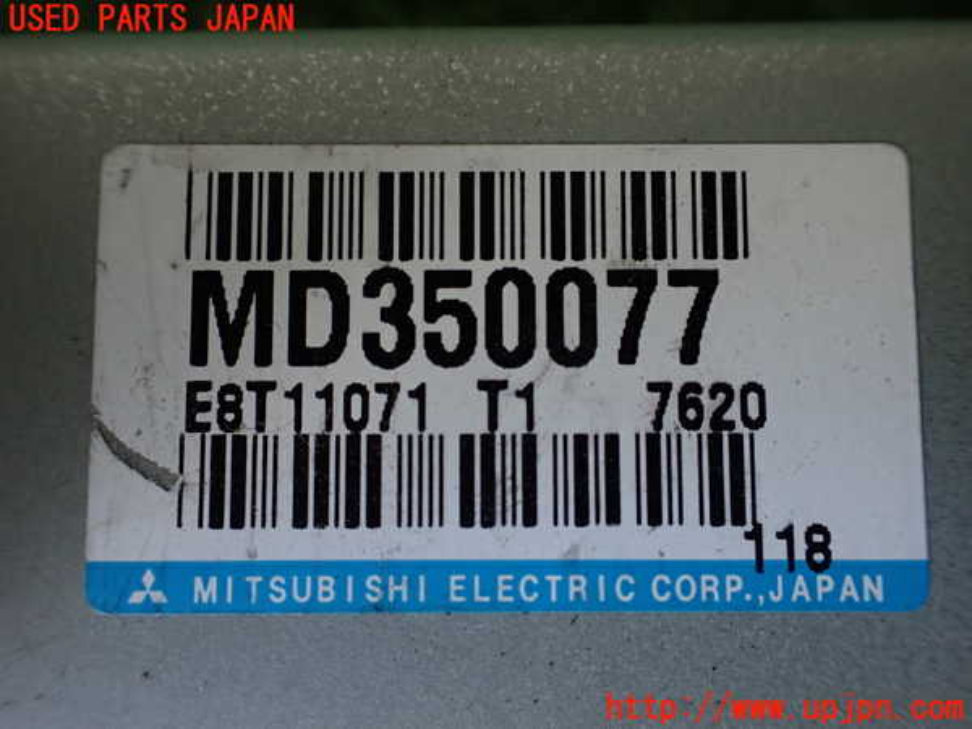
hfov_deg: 60.0
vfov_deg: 46.8
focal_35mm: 30
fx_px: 842
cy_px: 364
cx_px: 486
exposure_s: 1/125
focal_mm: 5.4
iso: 320
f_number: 2.3
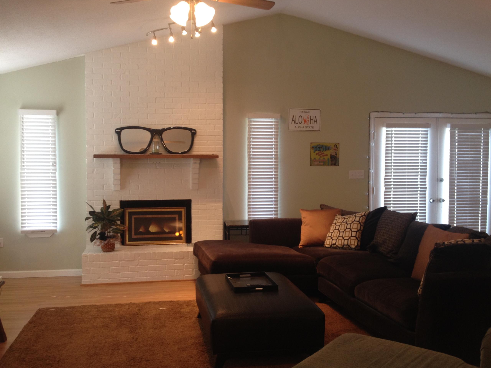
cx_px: 245
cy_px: 183
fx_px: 582
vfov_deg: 35.1
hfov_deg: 45.8
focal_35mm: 41
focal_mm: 4.28
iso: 64
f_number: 2.4
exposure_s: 1/20
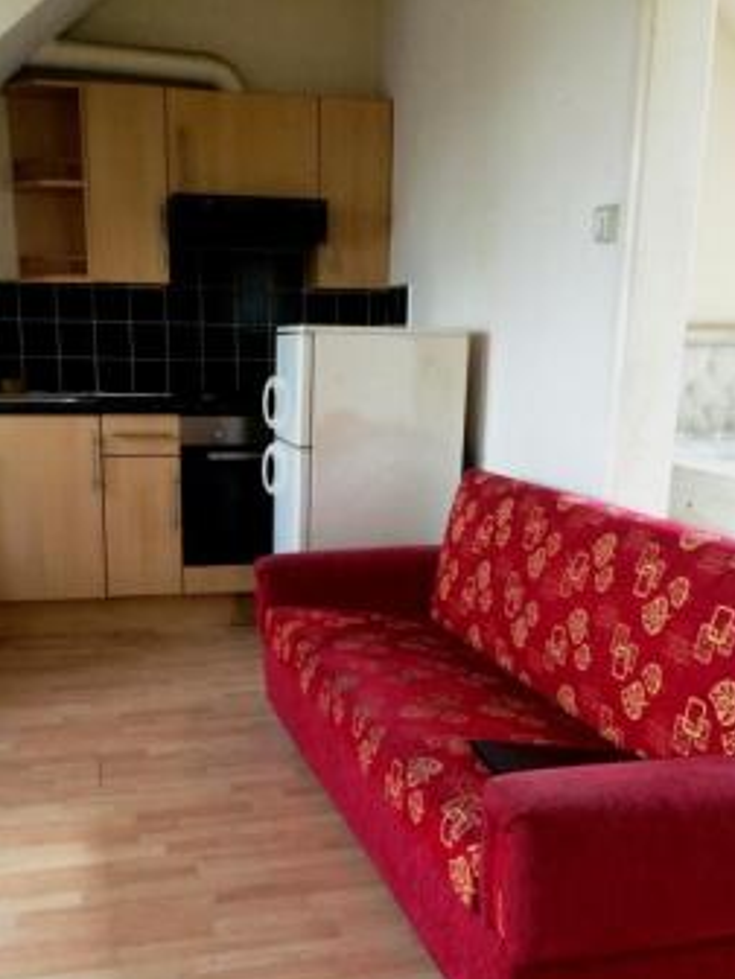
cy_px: 631
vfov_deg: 47.3
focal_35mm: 39
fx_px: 1104
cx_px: 335
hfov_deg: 36.8
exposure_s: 1/30
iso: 250
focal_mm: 4.12
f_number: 2.2
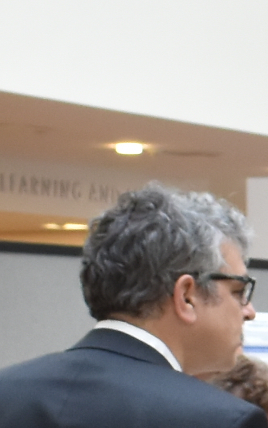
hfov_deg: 5.5
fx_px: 2662
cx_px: 723
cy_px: 415
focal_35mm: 228
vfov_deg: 9.1
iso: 720
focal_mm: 18
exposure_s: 1/30
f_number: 5.6
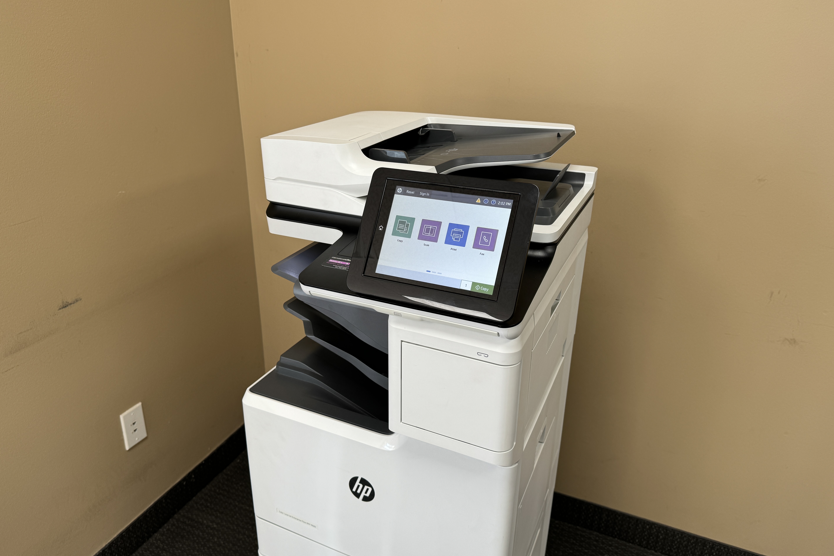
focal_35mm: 25
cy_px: 265
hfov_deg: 71.5
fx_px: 579
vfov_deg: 51.3
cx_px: 416
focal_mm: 6.86
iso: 100
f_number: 1.78
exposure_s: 1/120
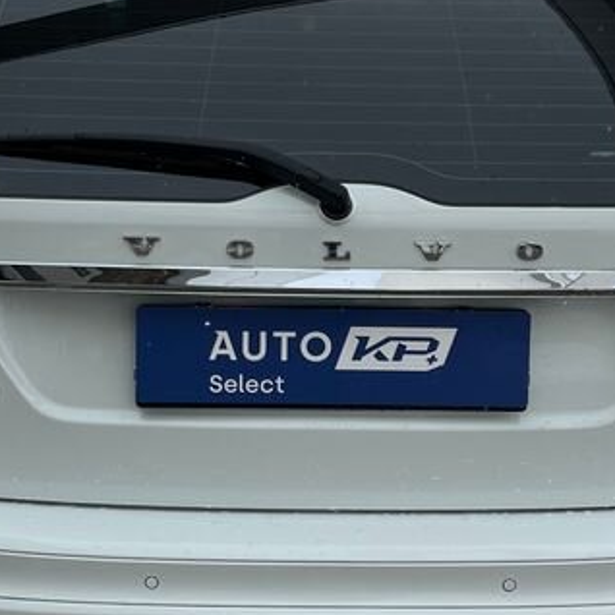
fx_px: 1487
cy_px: 278
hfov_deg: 23.4
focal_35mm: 74
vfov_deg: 23.4
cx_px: 319
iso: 50
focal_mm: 5.1
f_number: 1.6
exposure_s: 1/1372
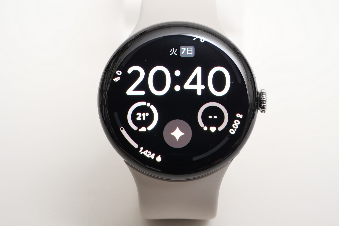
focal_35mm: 124
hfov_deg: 16.5
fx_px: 1168
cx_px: 170
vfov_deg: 11.1
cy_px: 113
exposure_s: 1/30
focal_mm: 60
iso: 400
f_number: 5
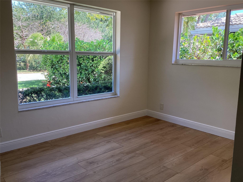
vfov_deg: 45.4
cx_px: 122
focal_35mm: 31
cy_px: 91
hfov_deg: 58.4
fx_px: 218
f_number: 2.4
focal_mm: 3.3
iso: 50
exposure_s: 1/100
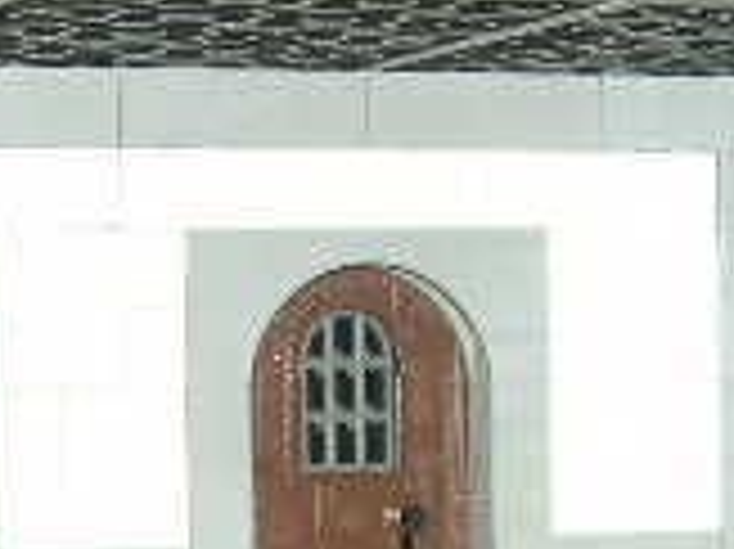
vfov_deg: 9.9
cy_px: 526
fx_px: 3157
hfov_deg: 13.1
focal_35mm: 149
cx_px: 23
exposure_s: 1/60
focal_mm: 8
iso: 100
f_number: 2.8
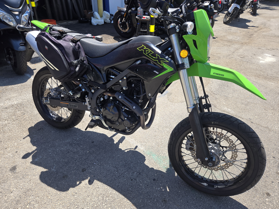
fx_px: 185
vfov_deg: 58.9
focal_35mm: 23
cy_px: 104
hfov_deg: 73.9
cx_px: 140
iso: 25
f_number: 1.8
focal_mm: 5.4
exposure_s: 1/850
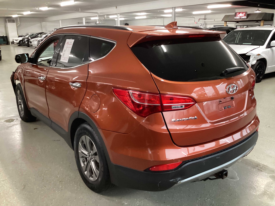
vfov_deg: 45.4
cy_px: 103
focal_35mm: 31
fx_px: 246
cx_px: 138
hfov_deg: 58.4
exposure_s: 1/40
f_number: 2.4
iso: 400
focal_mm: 3.3
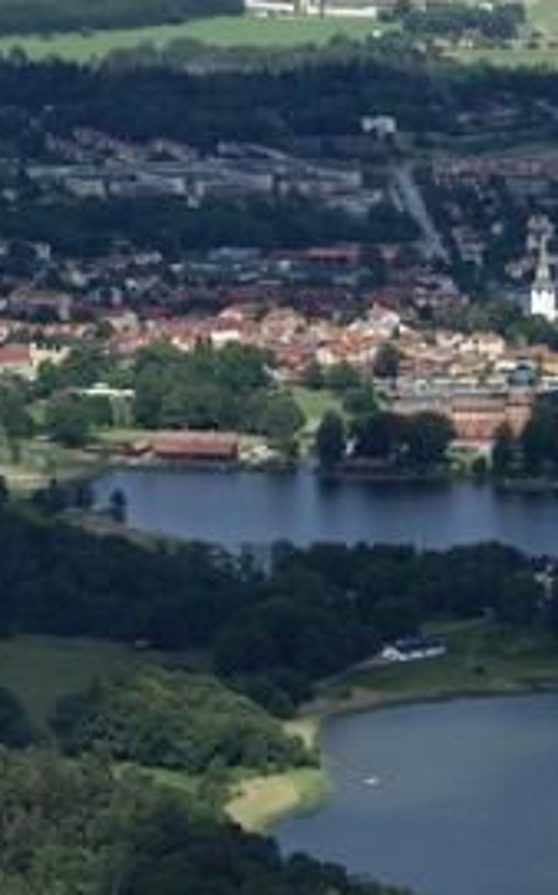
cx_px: 566
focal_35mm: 297
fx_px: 7233
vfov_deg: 7.1
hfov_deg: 4.4
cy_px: 436
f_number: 4
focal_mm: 125
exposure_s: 1/1250
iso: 100
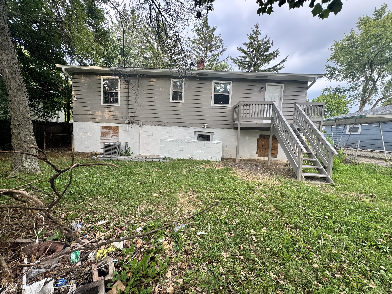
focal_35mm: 14
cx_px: 196
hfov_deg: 102.1
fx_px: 159
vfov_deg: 85.7
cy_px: 147
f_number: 2.2
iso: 50
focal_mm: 2.22
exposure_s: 1/99
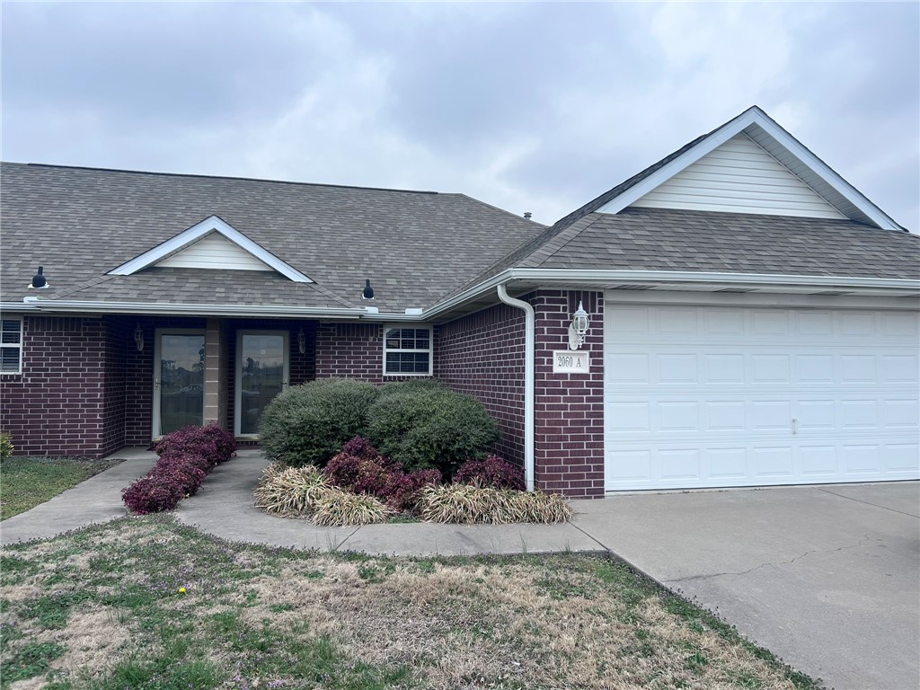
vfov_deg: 53.1
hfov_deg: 67.3
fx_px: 691
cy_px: 345
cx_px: 460
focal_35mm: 26
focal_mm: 5.7
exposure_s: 1/3571
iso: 50
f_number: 1.5
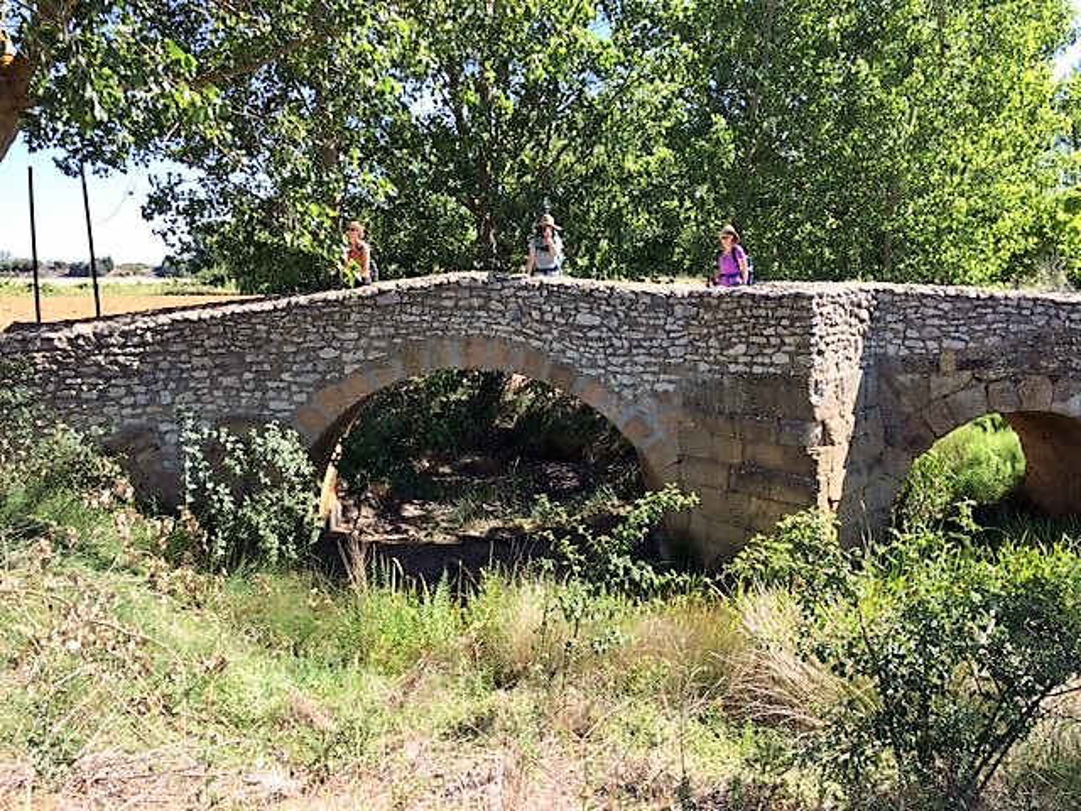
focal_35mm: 29
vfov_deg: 48.2
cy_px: 406
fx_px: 906
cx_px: 540
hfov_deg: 61.7
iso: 32
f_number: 2.2
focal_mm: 4.15
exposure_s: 1/651
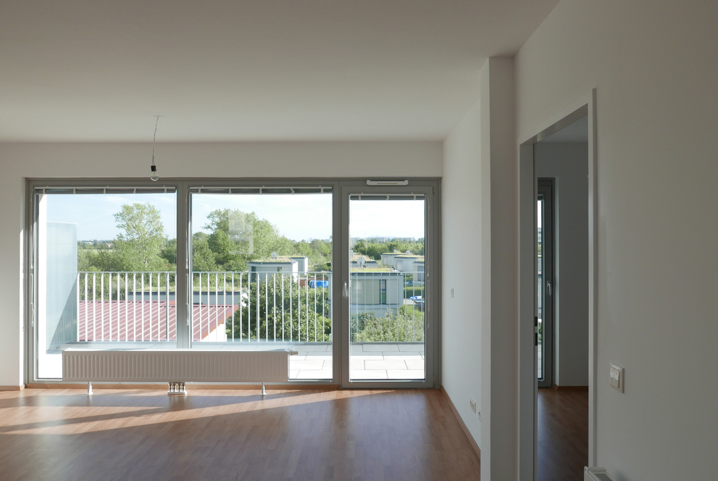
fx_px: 479
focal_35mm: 24
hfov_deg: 73.7
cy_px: 240
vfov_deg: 53.3
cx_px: 359
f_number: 5.6
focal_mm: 10.9
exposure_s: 1/250
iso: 200
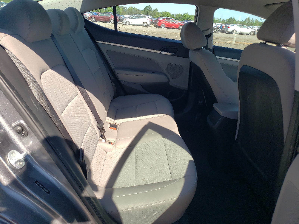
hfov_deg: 67.3
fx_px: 225
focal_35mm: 26
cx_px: 150
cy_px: 112
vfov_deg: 53.1
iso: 50
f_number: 1.5
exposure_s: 1/1111
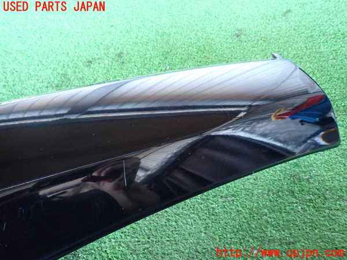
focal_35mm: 25
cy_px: 130
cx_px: 174
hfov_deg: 69.4
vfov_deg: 54.9
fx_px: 251
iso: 640
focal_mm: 4.5
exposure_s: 1/30
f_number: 2
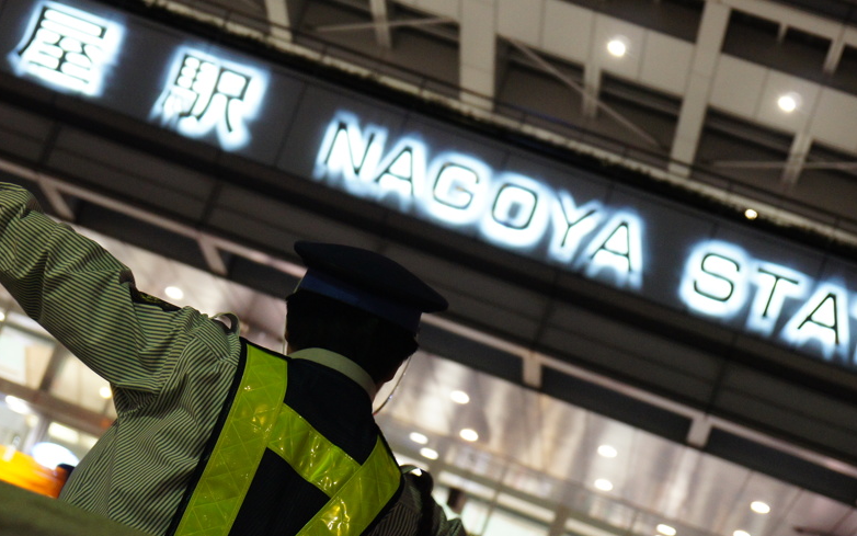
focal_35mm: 104
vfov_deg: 12.6
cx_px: 353
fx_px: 2429
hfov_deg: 20.0
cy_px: 277
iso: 1600
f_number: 4
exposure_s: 1/25
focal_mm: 52
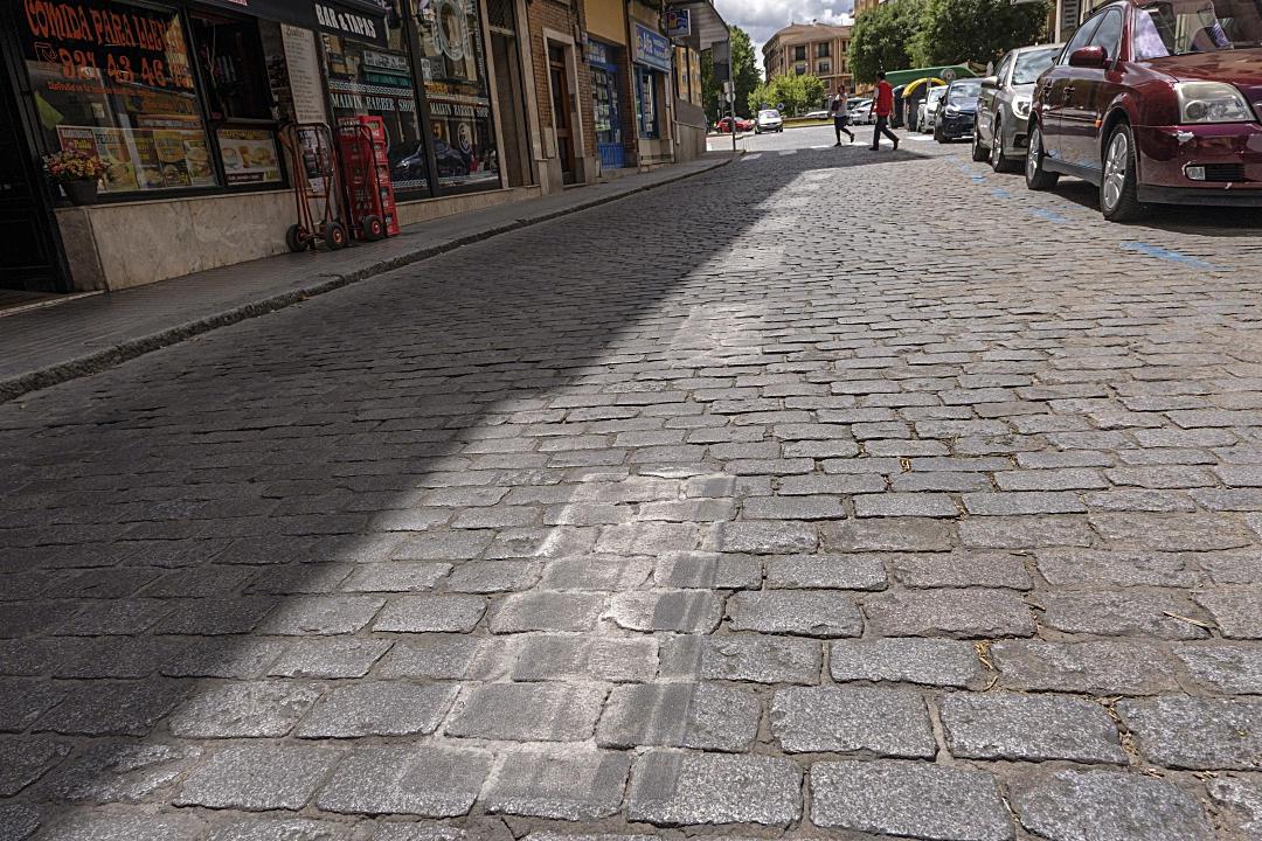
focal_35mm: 24
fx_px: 841
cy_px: 420
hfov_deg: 73.7
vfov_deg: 53.1
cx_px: 631
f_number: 8
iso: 250
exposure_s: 1/1000
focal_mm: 16
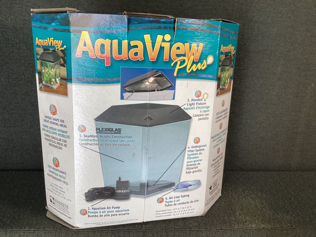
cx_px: 158
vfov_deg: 45.4
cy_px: 118
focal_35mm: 31
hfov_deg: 58.3
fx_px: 283
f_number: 2.4
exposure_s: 1/100
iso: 50
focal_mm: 3.3
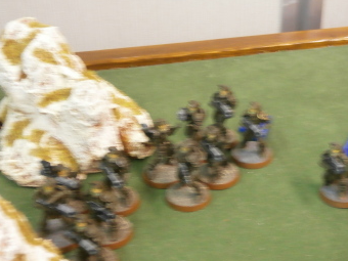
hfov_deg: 26.0
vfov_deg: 19.9
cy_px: 144
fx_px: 744
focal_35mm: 74
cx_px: 264
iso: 200
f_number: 3.4
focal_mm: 8.3
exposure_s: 1/8
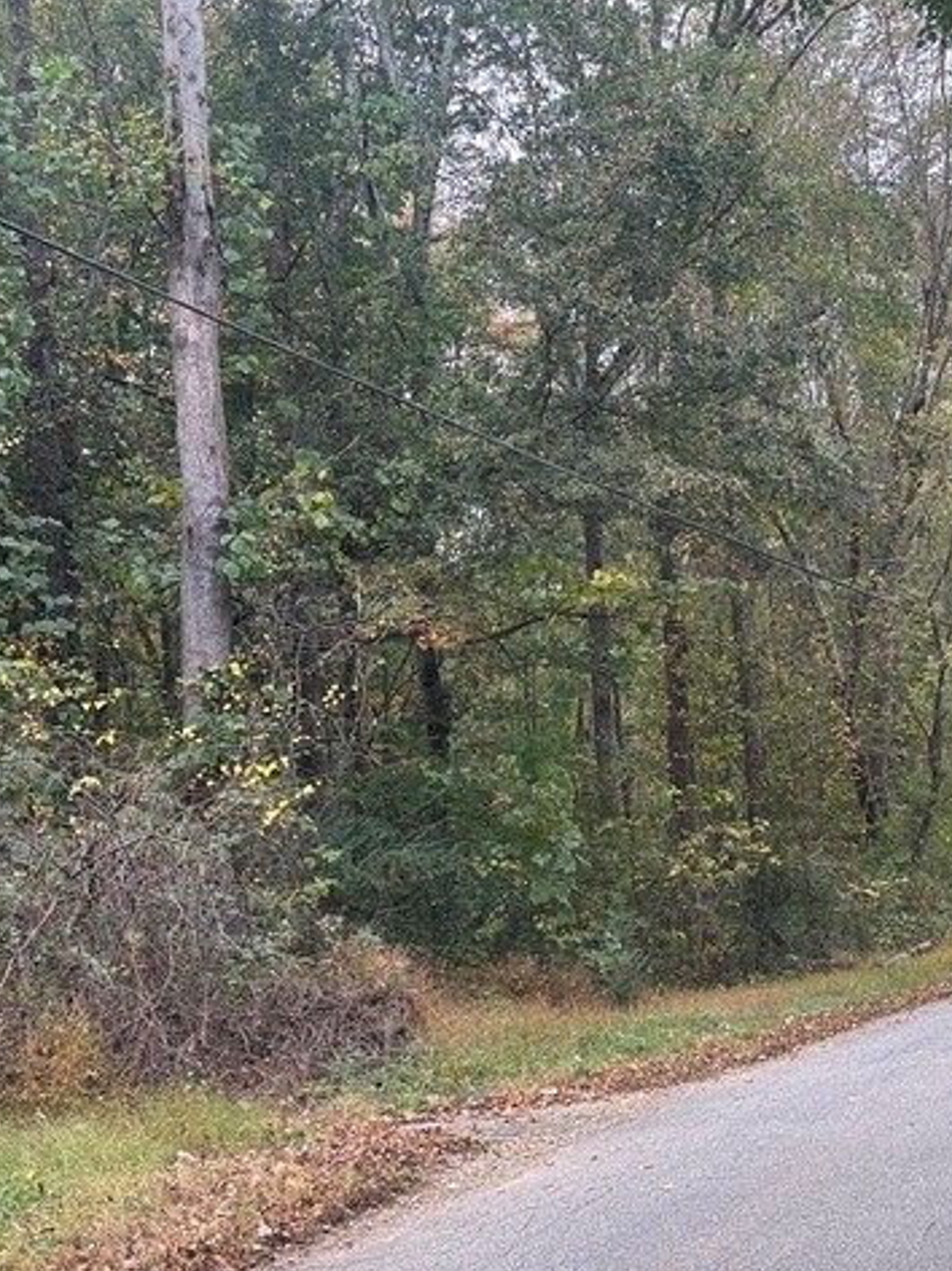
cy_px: 637
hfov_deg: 22.5
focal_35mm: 65
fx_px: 2387
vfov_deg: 29.8
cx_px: 645
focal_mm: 6.76
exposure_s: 1/173
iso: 64
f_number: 1.78
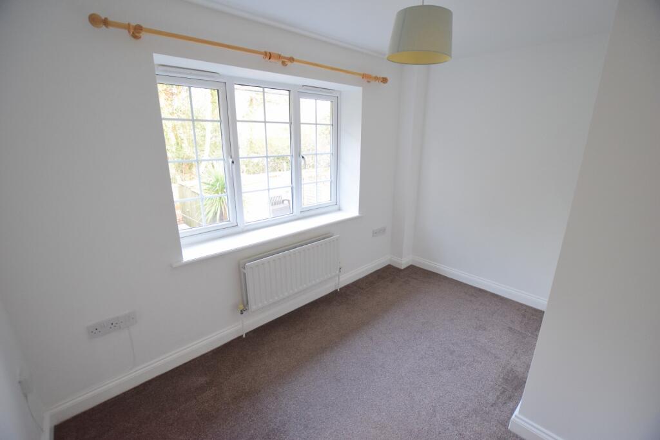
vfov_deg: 77.3
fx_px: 275
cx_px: 330
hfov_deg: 100.4
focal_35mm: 15
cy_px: 220
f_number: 3.5
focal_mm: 10
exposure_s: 1/60
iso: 1250
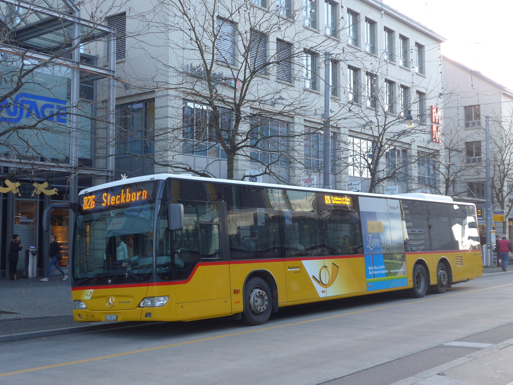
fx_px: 682
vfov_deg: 31.5
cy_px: 192
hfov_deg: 41.2
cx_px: 256
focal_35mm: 46
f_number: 3
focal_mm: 9.5
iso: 80
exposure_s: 1/125
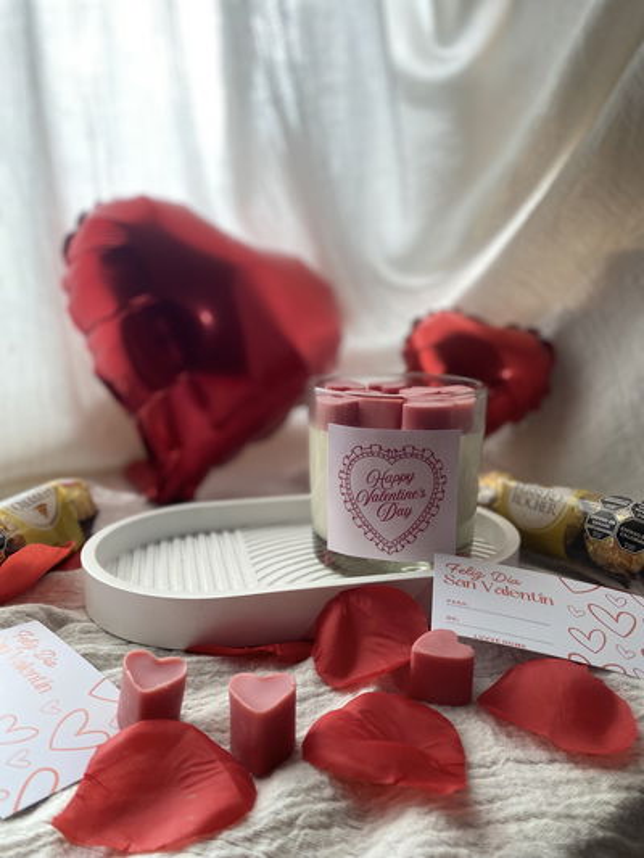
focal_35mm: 26
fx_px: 645
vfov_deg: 67.3
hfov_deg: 53.1
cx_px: 322
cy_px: 429
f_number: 1.8
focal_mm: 4.25
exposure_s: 1/64
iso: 125
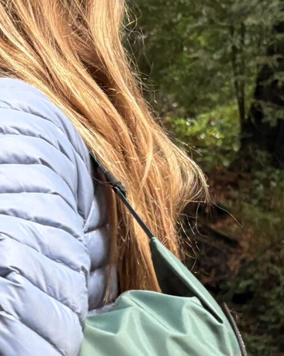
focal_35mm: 110
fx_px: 1157
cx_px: -21
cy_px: 313
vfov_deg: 17.2
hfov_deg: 13.7
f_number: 1.6
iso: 320
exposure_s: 1/60
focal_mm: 5.96
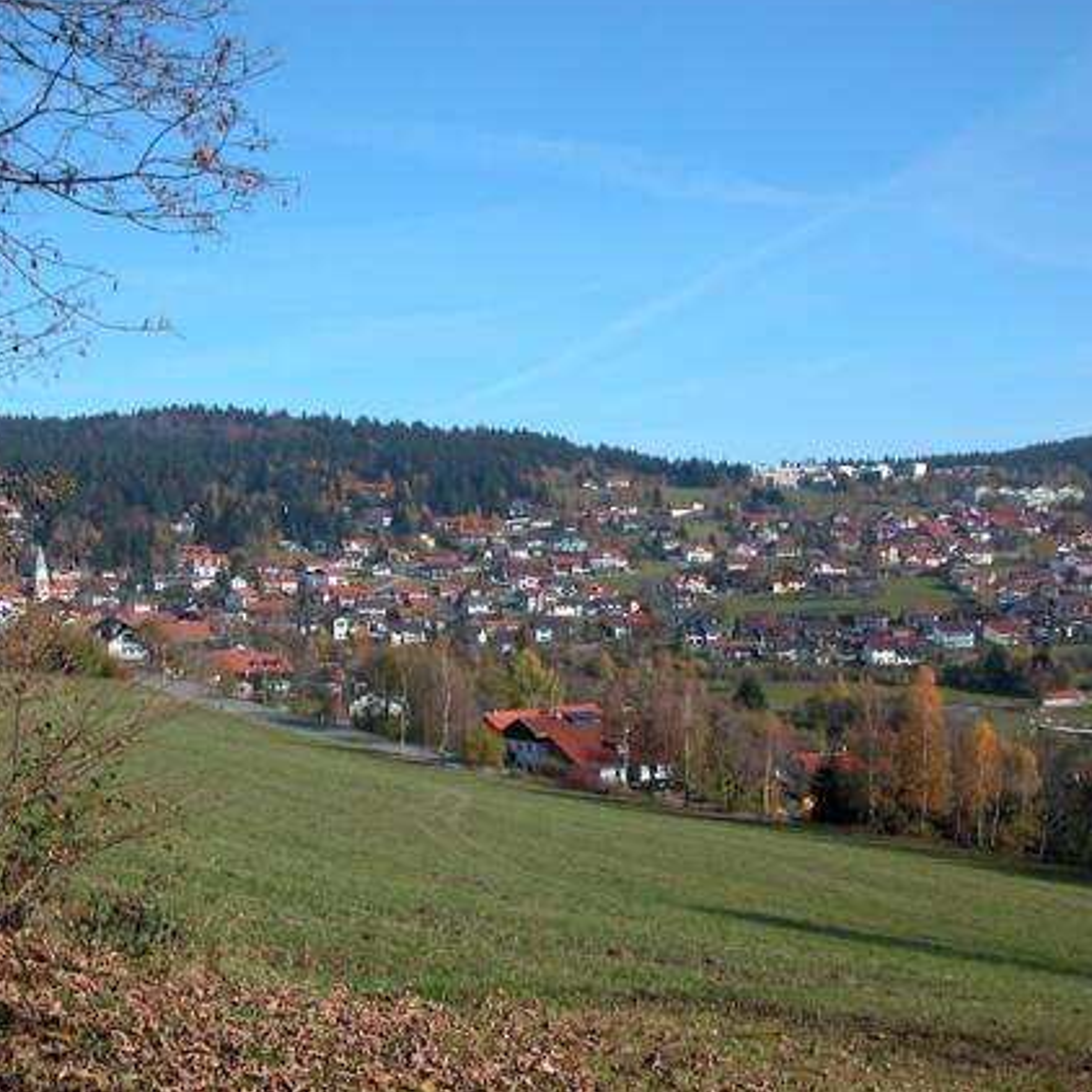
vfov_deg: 39.2
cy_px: 533
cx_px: 449
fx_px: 1535
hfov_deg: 39.0
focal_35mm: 43
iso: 100
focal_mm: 8.9
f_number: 5
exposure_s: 1/413
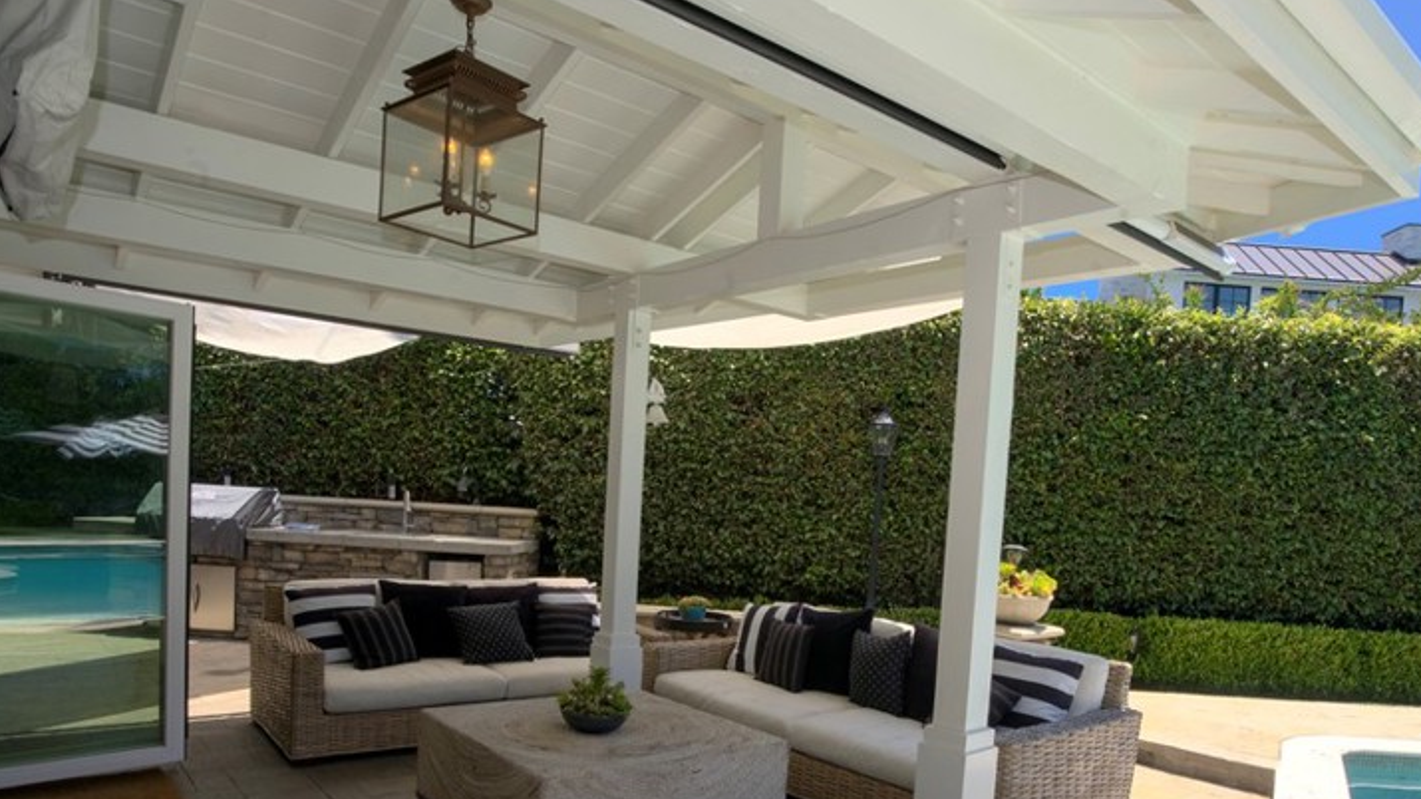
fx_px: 904
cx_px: 783
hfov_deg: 76.1
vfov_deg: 46.5
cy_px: 564
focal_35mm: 24
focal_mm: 16
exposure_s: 1/125
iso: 800
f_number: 16
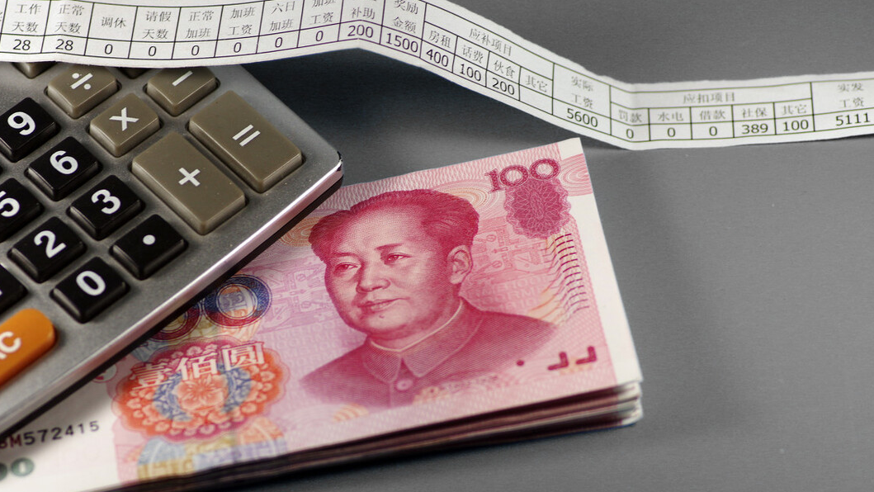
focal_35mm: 178
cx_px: 380
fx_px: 4126
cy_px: 279
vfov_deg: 6.8
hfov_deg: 12.1
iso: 400
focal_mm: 100
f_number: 4
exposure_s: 1/200
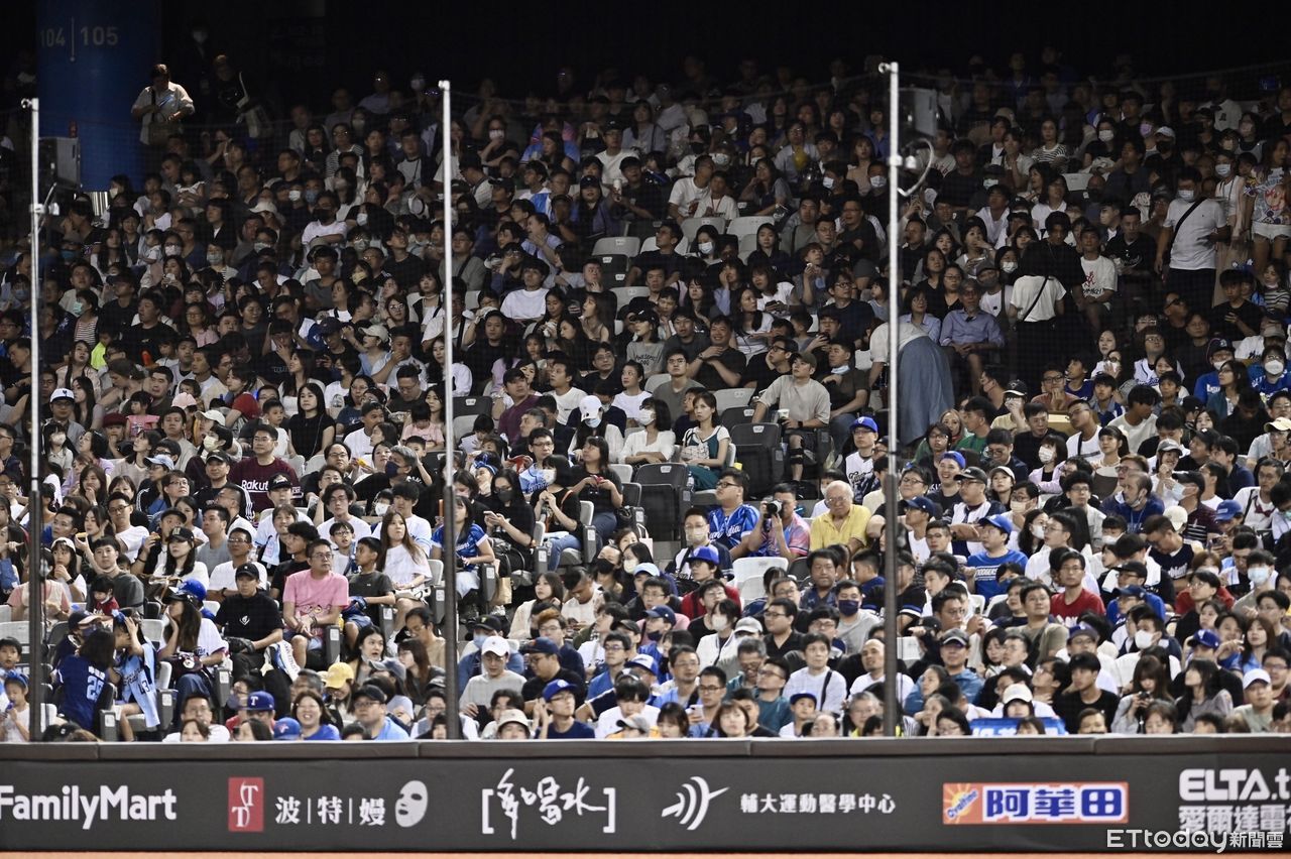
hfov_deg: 6.9
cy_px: 430
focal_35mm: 300
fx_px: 10752
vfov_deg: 4.6
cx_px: 646
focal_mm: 300
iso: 2500
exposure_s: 1/1000
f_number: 2.8
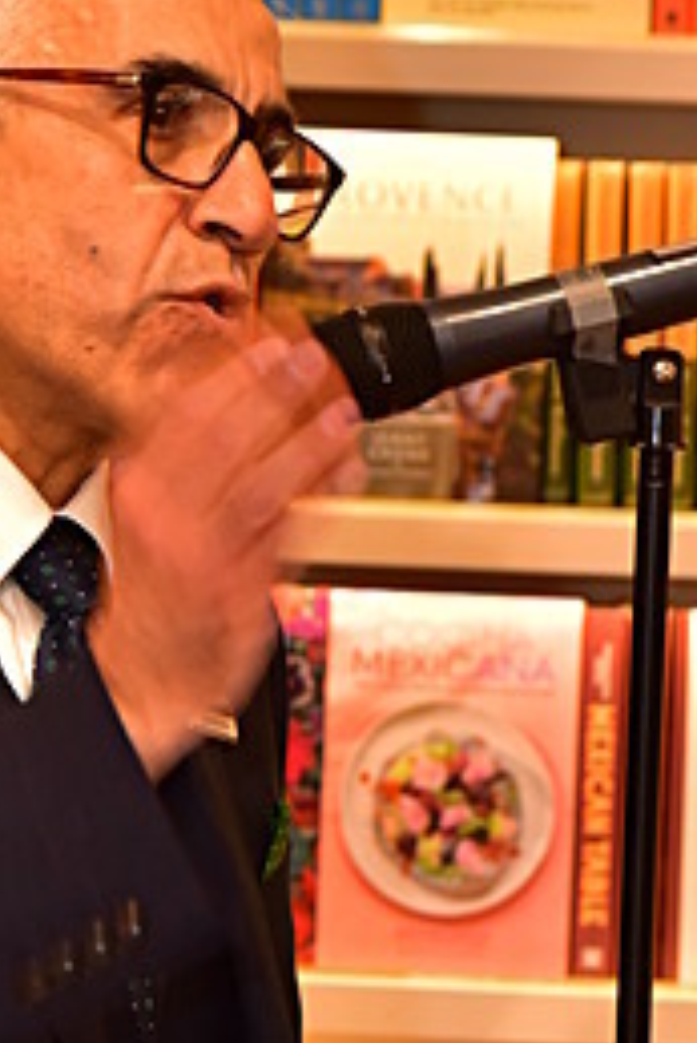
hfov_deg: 5.3
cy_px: 439
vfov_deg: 7.9
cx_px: 236
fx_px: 7598
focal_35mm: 262
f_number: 5
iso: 1600
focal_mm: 85
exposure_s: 1/50
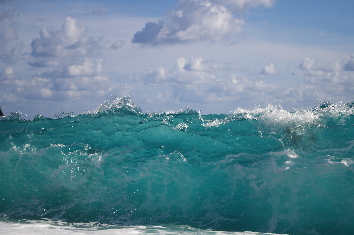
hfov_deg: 24.8
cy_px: 118
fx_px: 805
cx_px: 177
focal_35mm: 82
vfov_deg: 16.6
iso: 100
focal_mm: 55
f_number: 5.6
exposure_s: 1/640
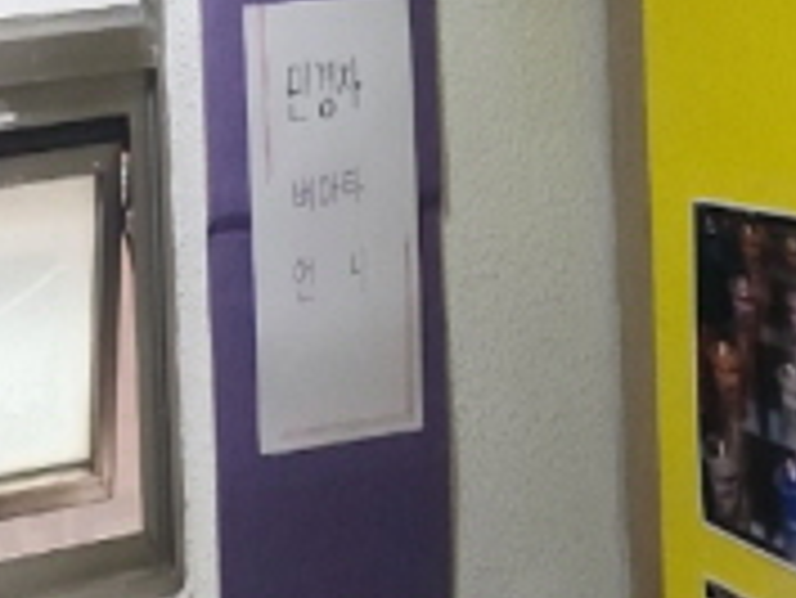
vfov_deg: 28.4
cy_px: 40
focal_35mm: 49
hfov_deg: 33.0
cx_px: -121
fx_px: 1128
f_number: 2.2
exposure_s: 1/60.2
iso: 200
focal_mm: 2.2
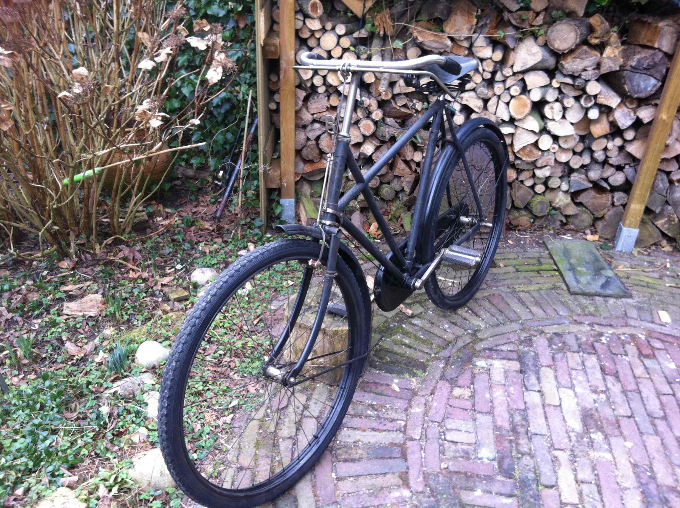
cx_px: 340
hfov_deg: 52.7
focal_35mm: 35
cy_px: 254
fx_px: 687
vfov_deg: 40.6
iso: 80
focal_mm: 3.85
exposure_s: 1/40
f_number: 2.8
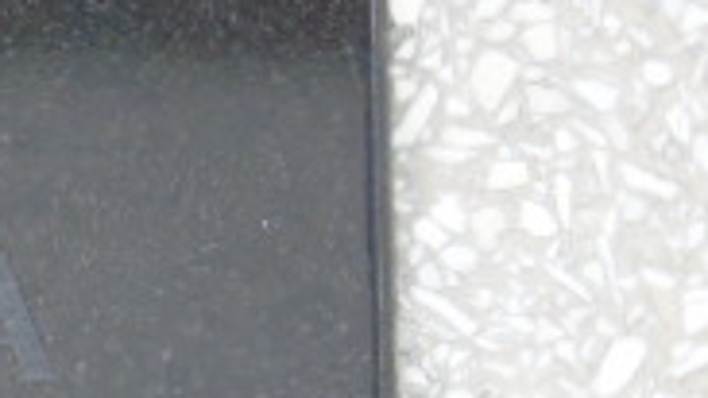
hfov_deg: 3.0
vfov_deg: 1.7
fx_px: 13312
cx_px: -487
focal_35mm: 709
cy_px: 614
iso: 400
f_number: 5
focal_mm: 33
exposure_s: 1/80
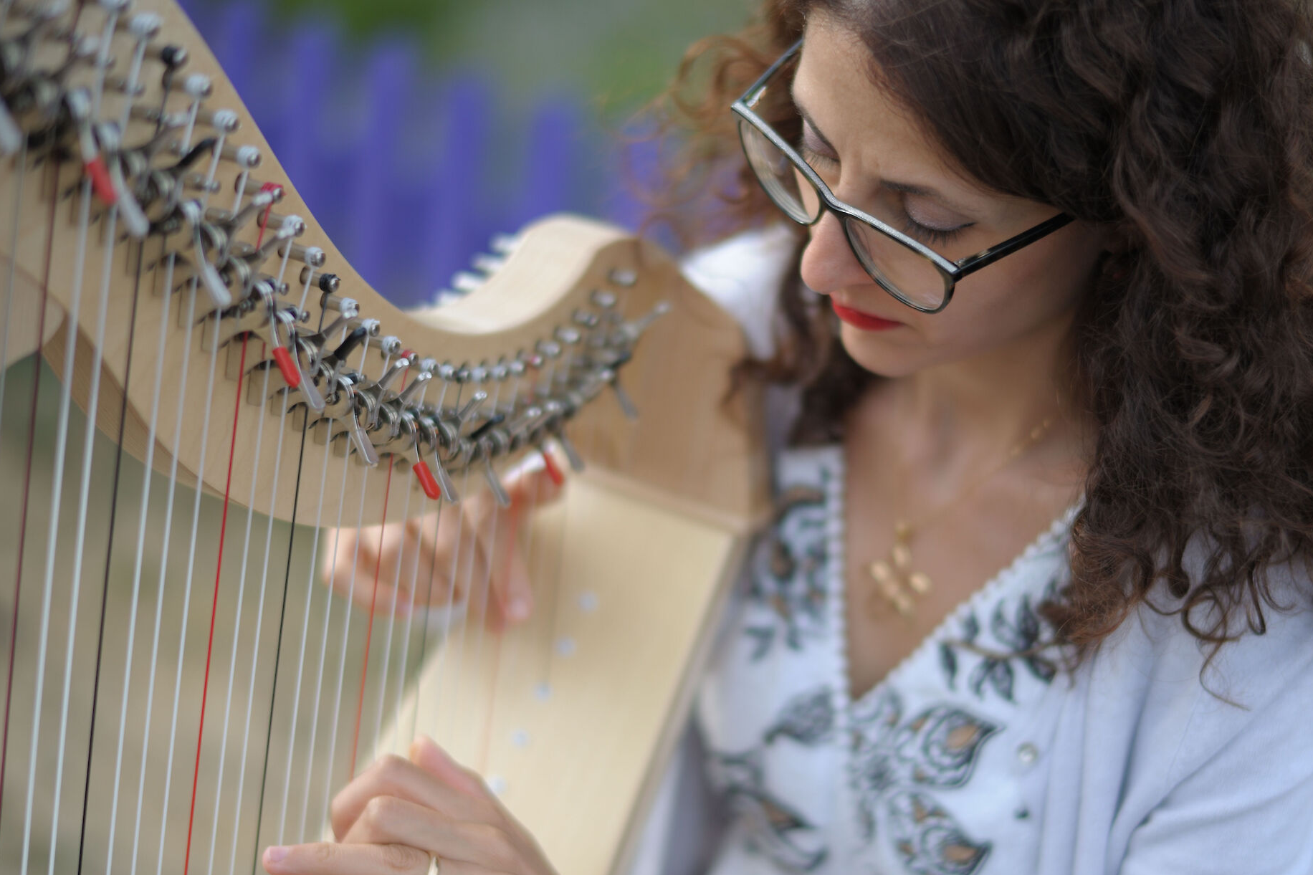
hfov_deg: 26.6
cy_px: 539
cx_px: 760
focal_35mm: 76
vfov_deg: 17.9
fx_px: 2771
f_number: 1.4
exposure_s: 1/640
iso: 100
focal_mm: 58
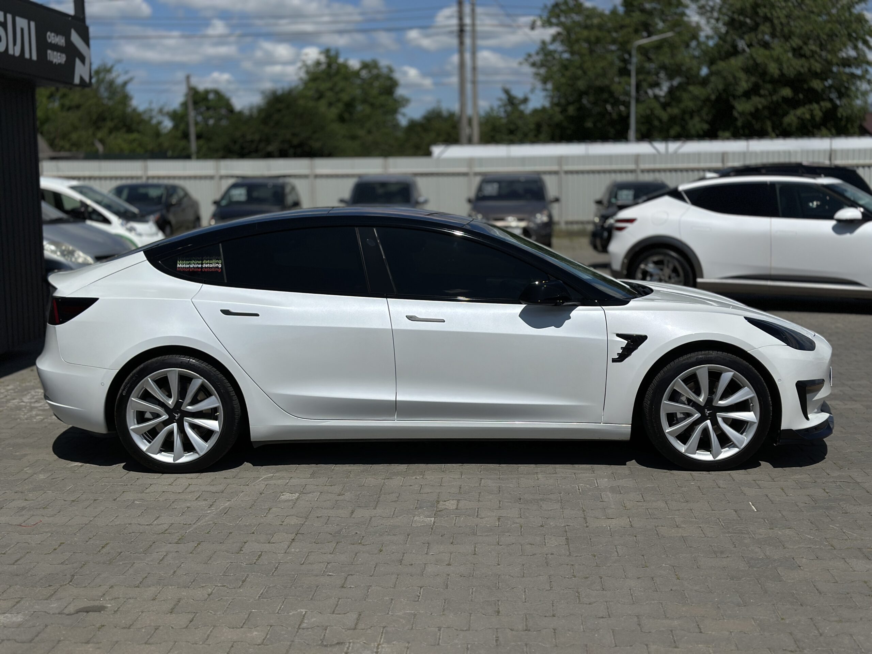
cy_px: 327
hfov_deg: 39.7
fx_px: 1209
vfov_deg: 30.3
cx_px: 436
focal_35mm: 48
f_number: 1.78
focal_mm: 6.86
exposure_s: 1/18868
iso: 80
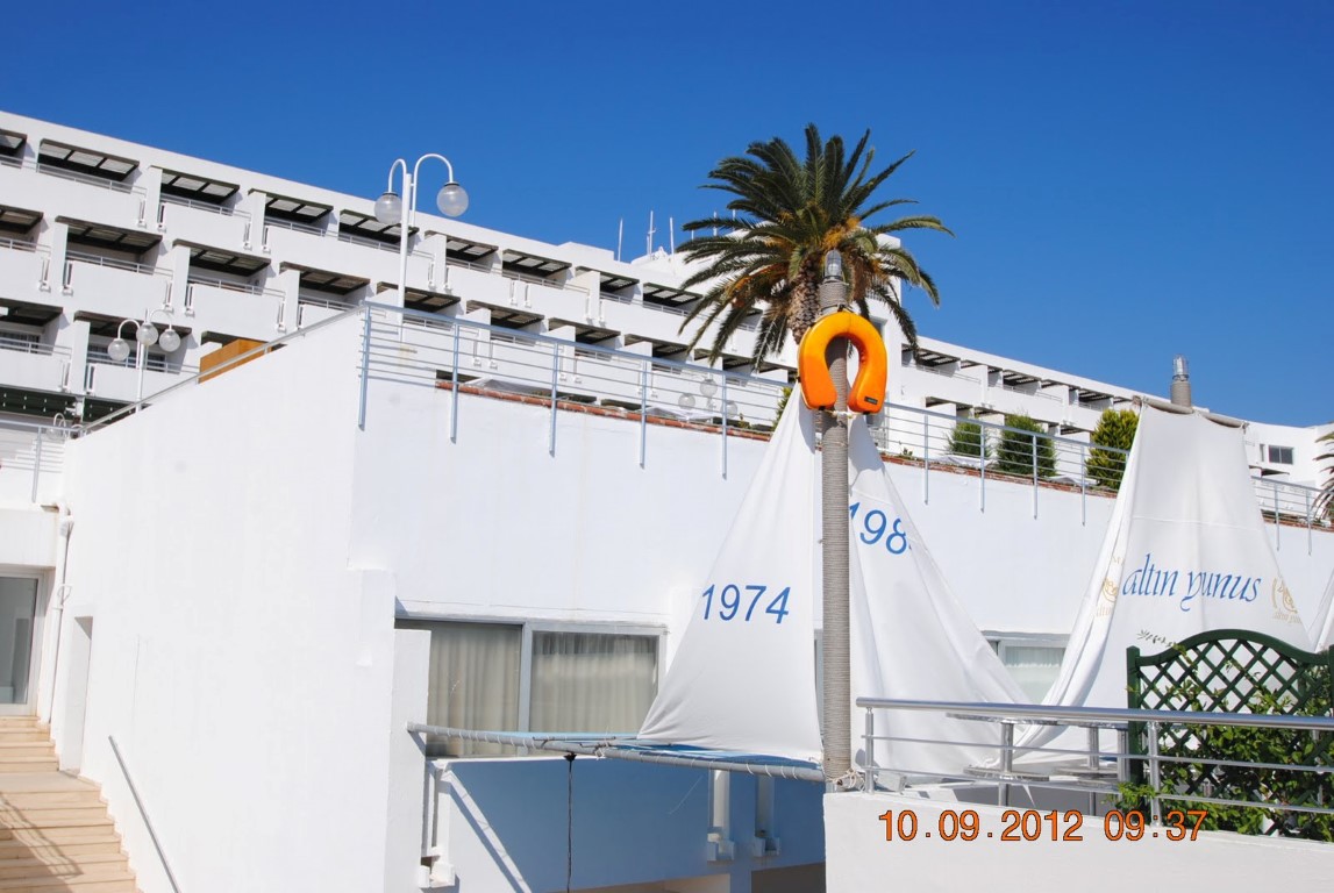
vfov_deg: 37.0
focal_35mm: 36
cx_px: 667
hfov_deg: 53.1
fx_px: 1336
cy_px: 446
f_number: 9
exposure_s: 1/320
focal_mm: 24
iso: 100
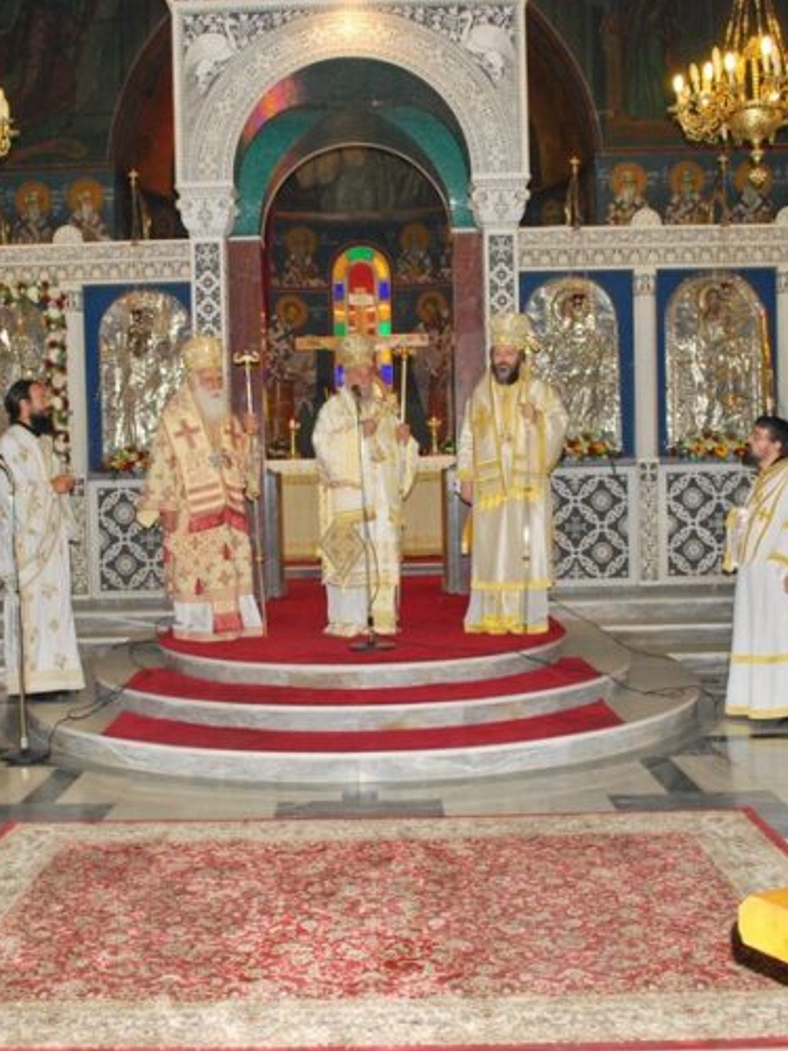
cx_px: 359
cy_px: 528
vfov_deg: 47.9
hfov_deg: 36.8
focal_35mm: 39
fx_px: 1184
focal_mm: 18
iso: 800
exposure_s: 1/60
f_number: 5
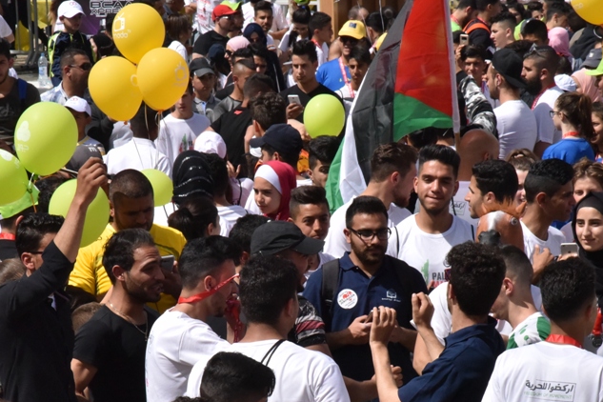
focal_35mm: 194
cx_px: 305
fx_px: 3249
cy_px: 303
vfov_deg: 7.1
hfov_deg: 10.6
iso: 2500
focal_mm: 120
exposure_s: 1/2000
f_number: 22
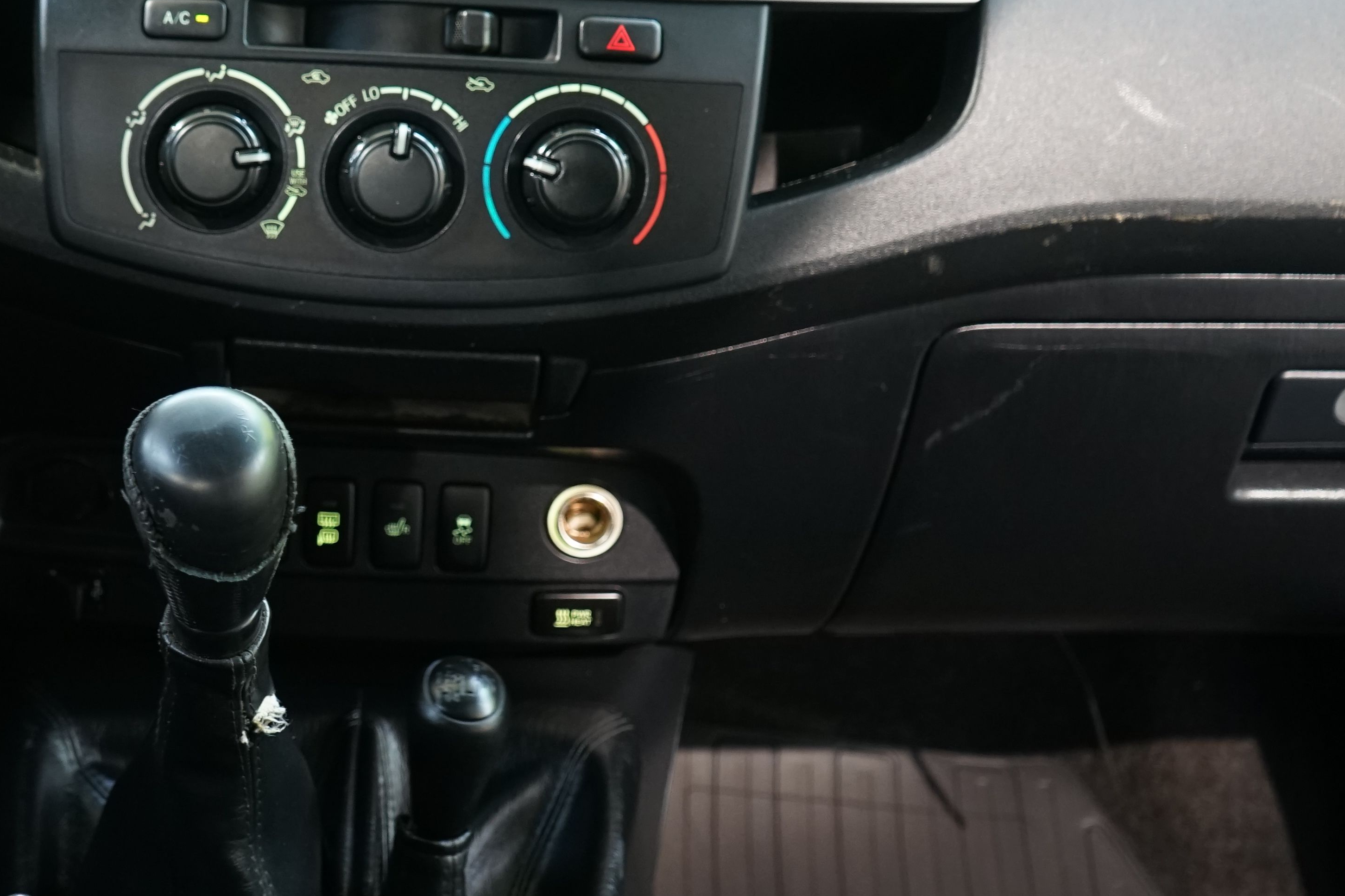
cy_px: 457
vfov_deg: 21.9
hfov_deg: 31.8
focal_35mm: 62
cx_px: 335
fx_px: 2316
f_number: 4
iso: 1250
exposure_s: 1/8
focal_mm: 30
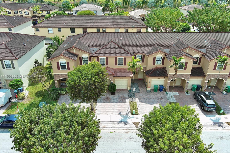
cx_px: 115
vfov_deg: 44.9
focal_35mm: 29
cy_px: 76
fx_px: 185
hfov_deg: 63.7
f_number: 2.8
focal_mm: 10.57
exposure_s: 1/780
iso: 100
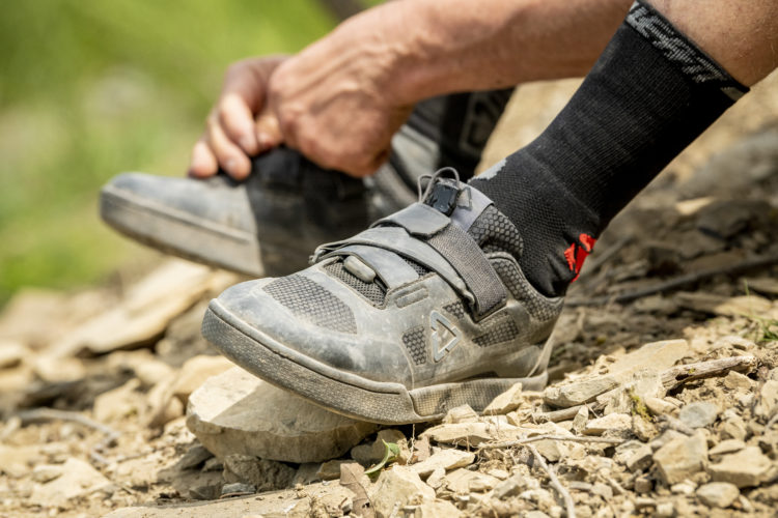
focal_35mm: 160
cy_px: 259
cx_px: 389
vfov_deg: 8.6
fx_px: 3458
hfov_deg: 12.8
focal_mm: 160
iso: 800
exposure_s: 1/2000
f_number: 5.6
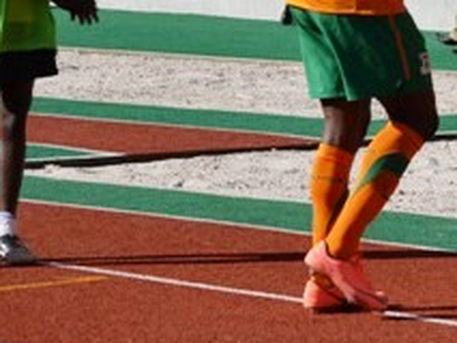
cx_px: 783
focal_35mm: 298
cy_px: -134
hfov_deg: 6.5
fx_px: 3934
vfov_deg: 5.0
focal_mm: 55
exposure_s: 1/1600
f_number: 6.3
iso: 400
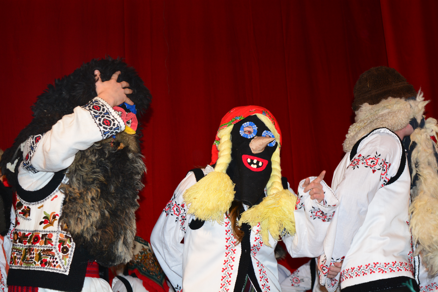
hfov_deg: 24.6
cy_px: 146
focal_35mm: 82
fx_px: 1004
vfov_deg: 16.6
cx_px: 219
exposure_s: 1/200
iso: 500
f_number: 5.6
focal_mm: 55
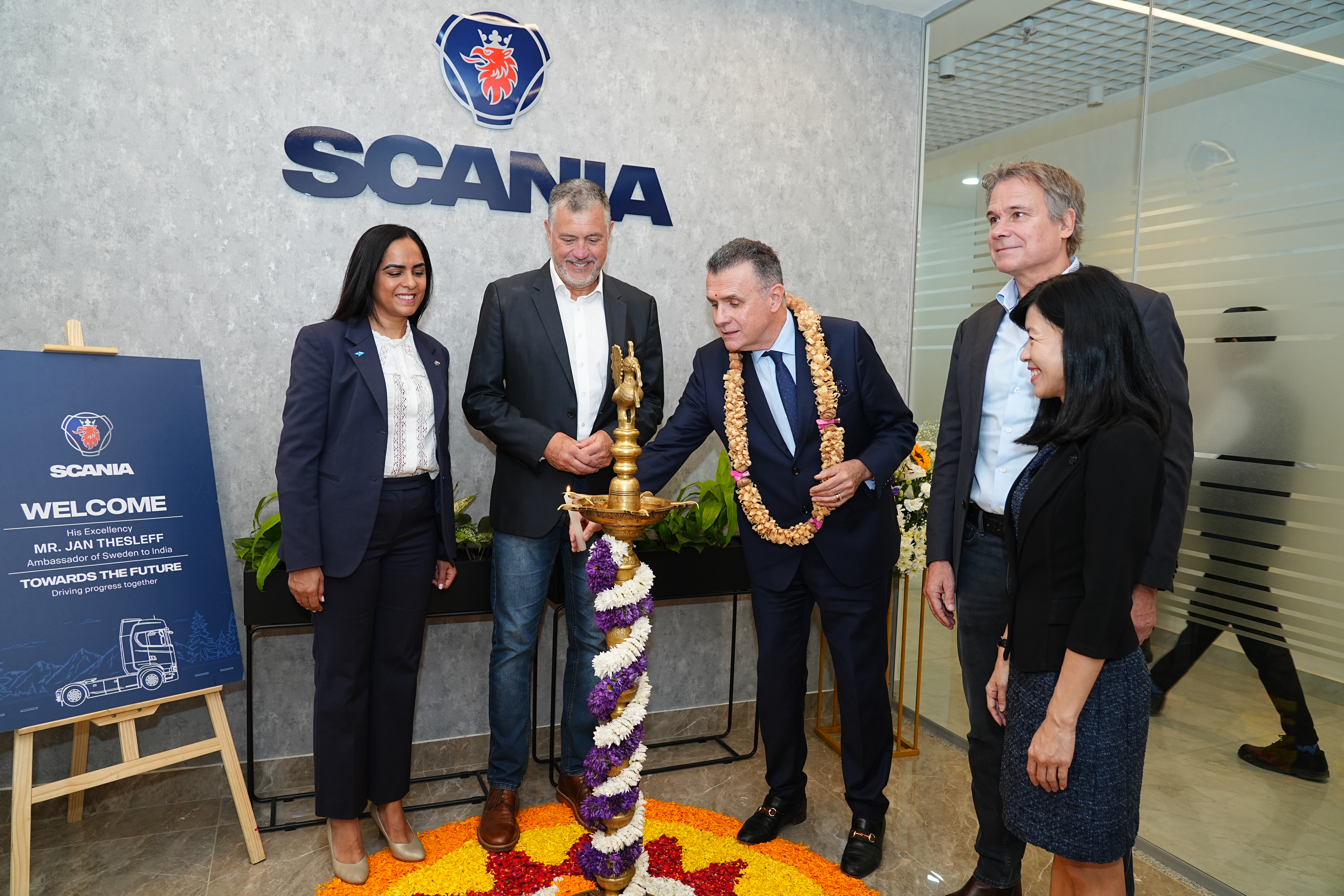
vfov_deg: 53.1
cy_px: 448
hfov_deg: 73.7
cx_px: 672
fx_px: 896
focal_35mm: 24
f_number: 4
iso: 800
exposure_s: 1/125
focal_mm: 24
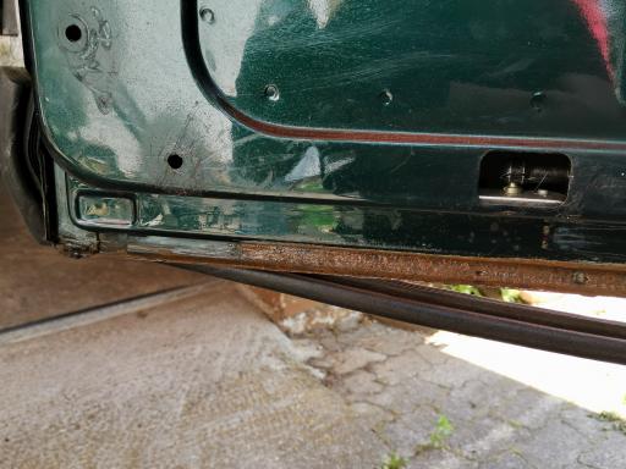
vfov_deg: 45.4
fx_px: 561
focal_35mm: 31
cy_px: 234
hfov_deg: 58.4
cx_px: 313
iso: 50
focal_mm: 4.75
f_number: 1.8
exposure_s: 1/183
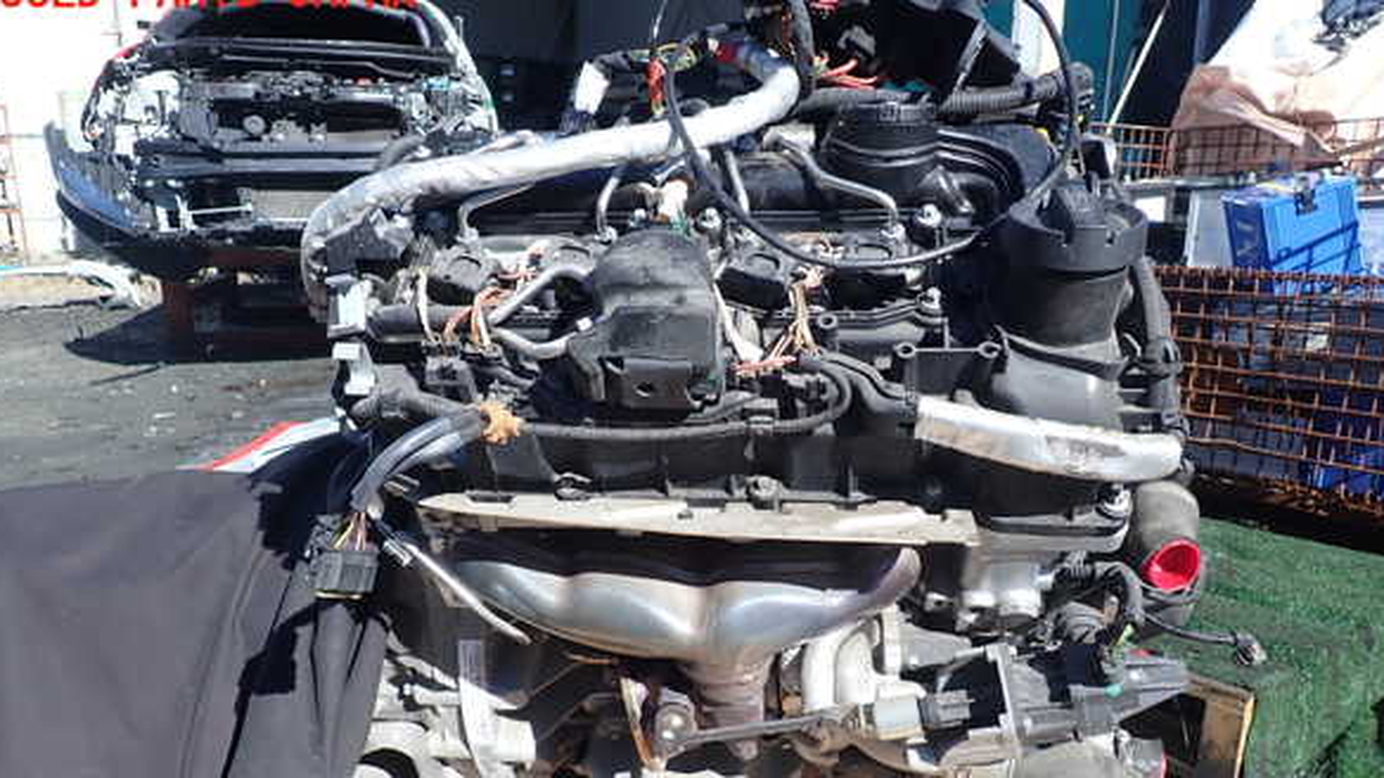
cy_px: 496
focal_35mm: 28
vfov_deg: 41.1
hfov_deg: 67.9
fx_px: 1027
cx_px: 697
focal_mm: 4.5
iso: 100
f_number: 2.8
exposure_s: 1/640
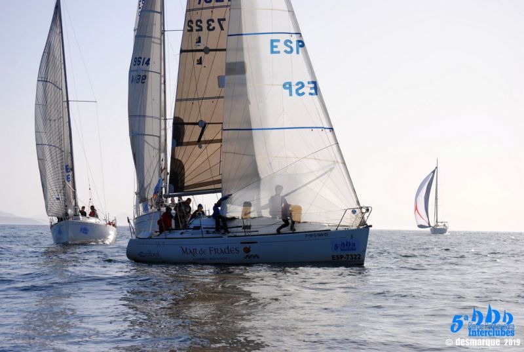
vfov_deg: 13.5
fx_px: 1488
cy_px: 176
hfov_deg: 20.0
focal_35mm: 102
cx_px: 262
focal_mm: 68
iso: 100
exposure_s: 1/800
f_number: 7.1
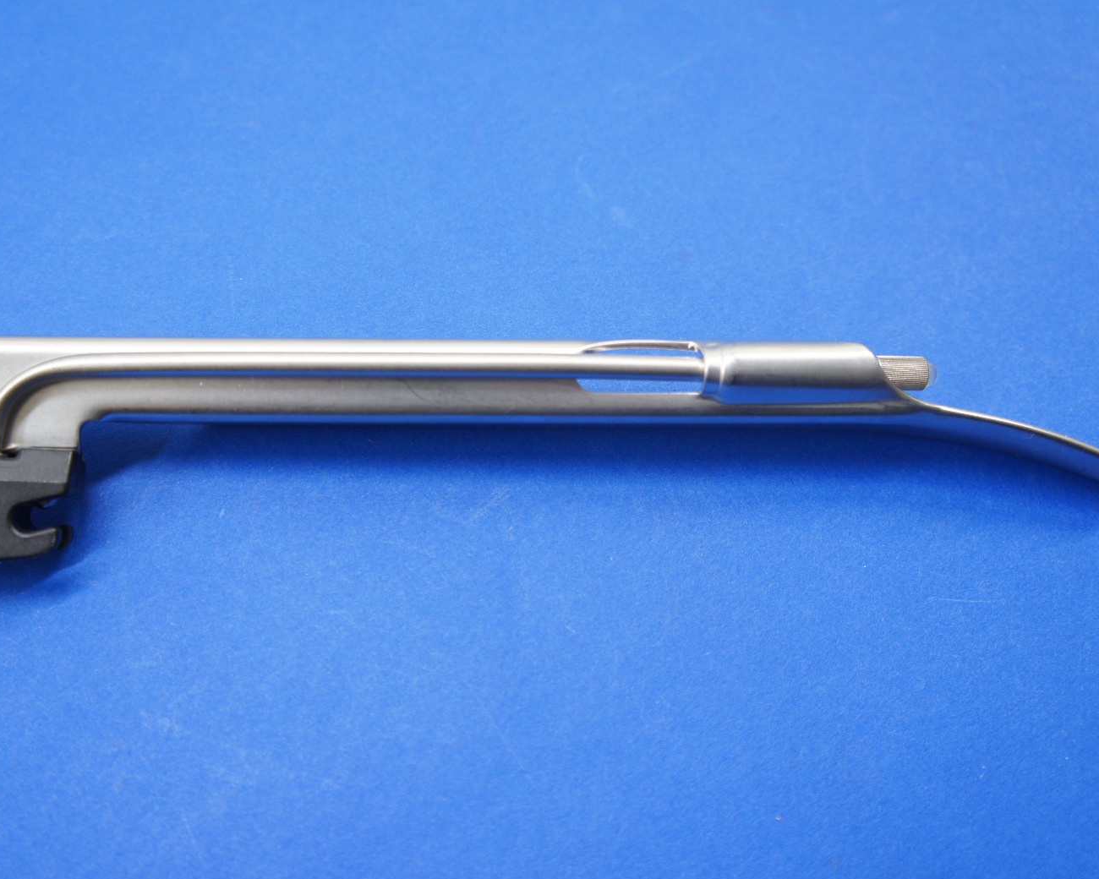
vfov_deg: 33.4
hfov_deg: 41.1
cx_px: 504
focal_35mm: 45
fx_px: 1464
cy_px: 449
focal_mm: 26
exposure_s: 1/40
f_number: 4
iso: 200
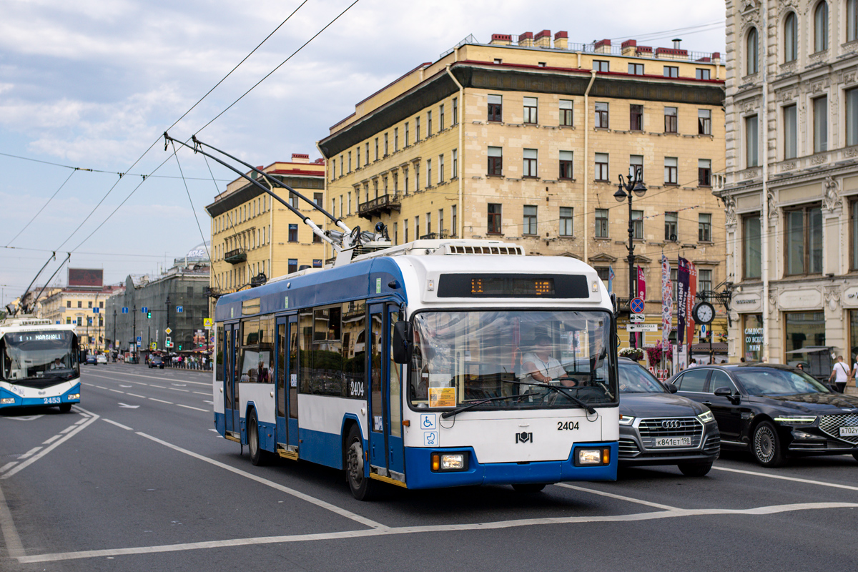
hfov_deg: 40.0
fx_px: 1180
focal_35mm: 50
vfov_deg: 27.3
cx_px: 429
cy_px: 286
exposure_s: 1/1250
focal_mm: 33
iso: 160
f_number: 4
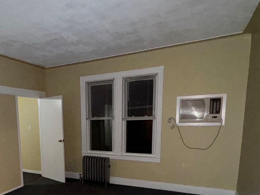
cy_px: 155
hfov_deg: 59.3
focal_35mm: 29
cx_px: 74
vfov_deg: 45.9
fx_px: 218
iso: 400
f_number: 2.2
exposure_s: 1/30
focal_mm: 2.22
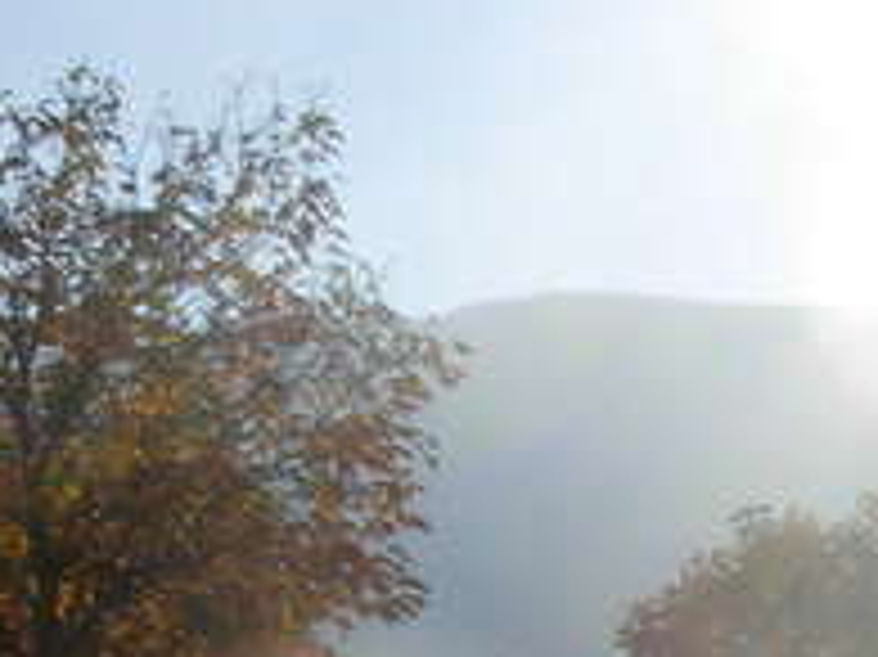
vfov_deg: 12.2
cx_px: 910
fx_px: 2966
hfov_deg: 16.4
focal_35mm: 117
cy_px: 886
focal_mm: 6.3
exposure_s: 1/861
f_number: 4.9
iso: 79
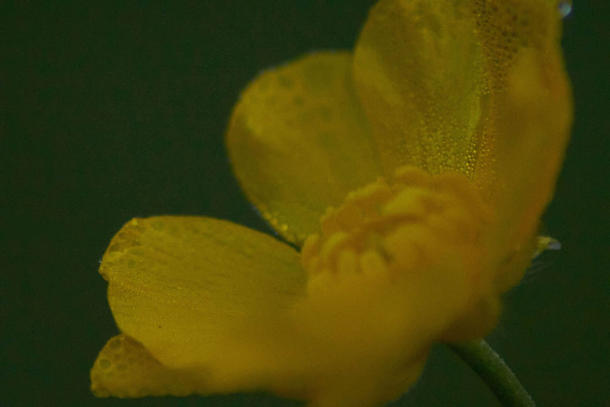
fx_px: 15249
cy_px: 204
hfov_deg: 2.3
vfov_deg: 1.5
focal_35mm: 900
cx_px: 305
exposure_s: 1/1600
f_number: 11
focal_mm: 600
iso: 6400
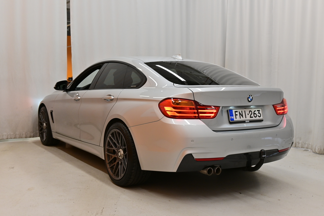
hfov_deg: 47.2
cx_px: 162
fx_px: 371
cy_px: 108
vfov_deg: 32.4
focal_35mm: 41
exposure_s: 1/100
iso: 640
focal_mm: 27.5
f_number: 5.6
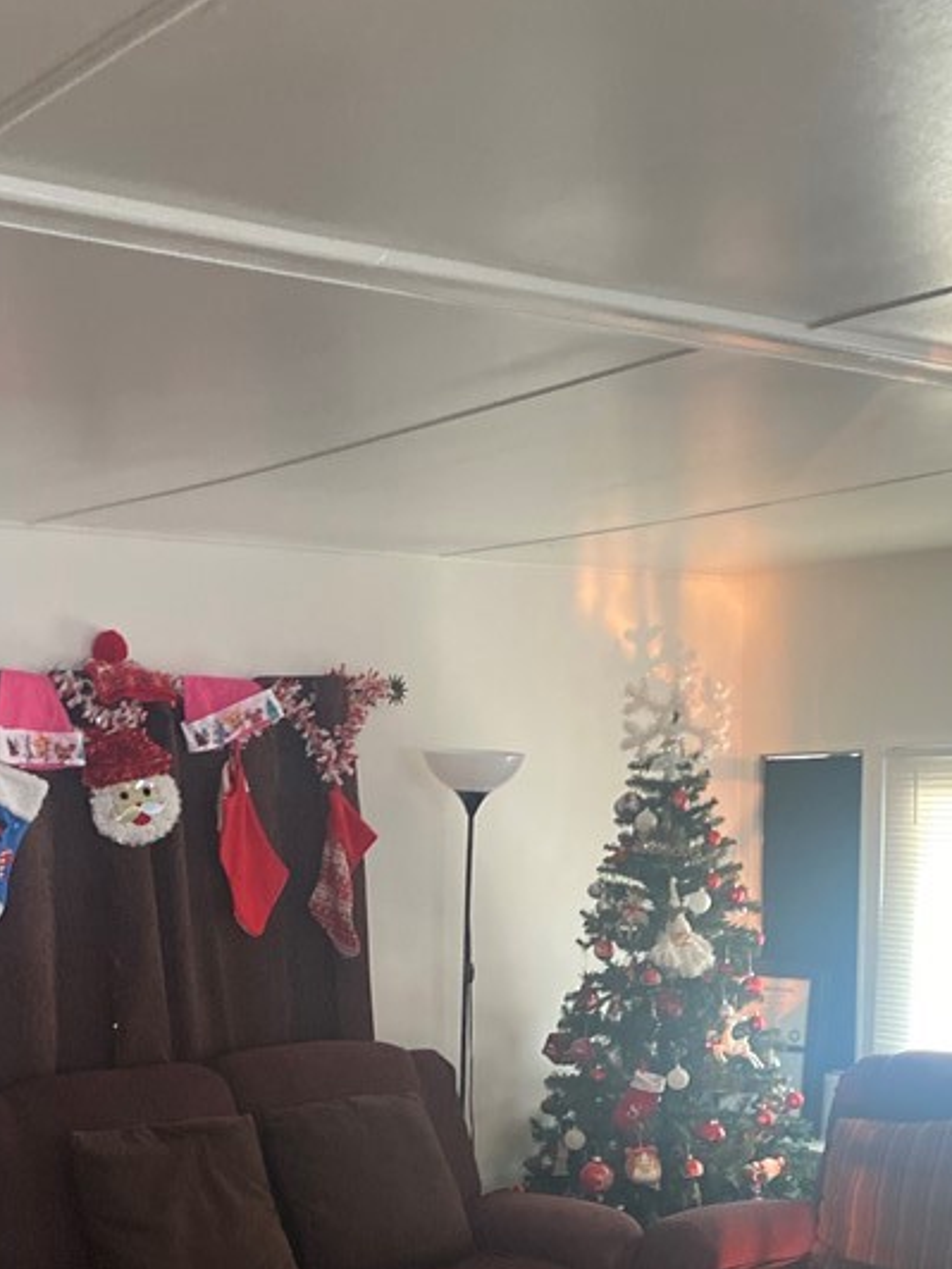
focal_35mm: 50
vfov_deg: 36.1
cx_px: 437
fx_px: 1833
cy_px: 1116
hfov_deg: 29.1
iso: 500
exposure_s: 1/41
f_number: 1.8
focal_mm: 4.25
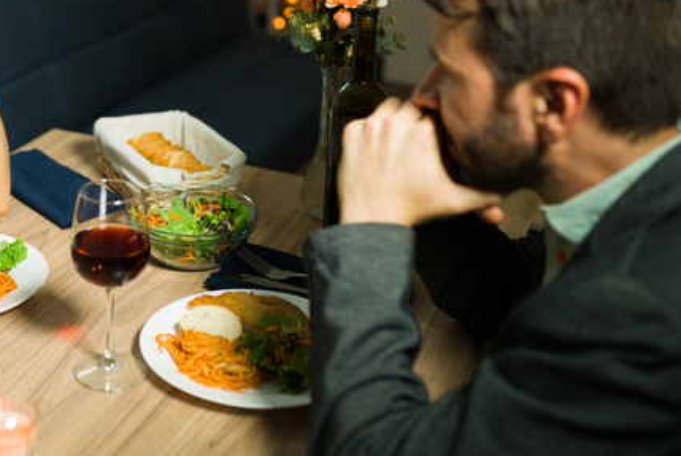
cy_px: 95
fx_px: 1117
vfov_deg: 22.7
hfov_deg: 33.1
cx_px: 159
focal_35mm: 59
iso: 400
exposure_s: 1/125
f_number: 1.8
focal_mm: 35
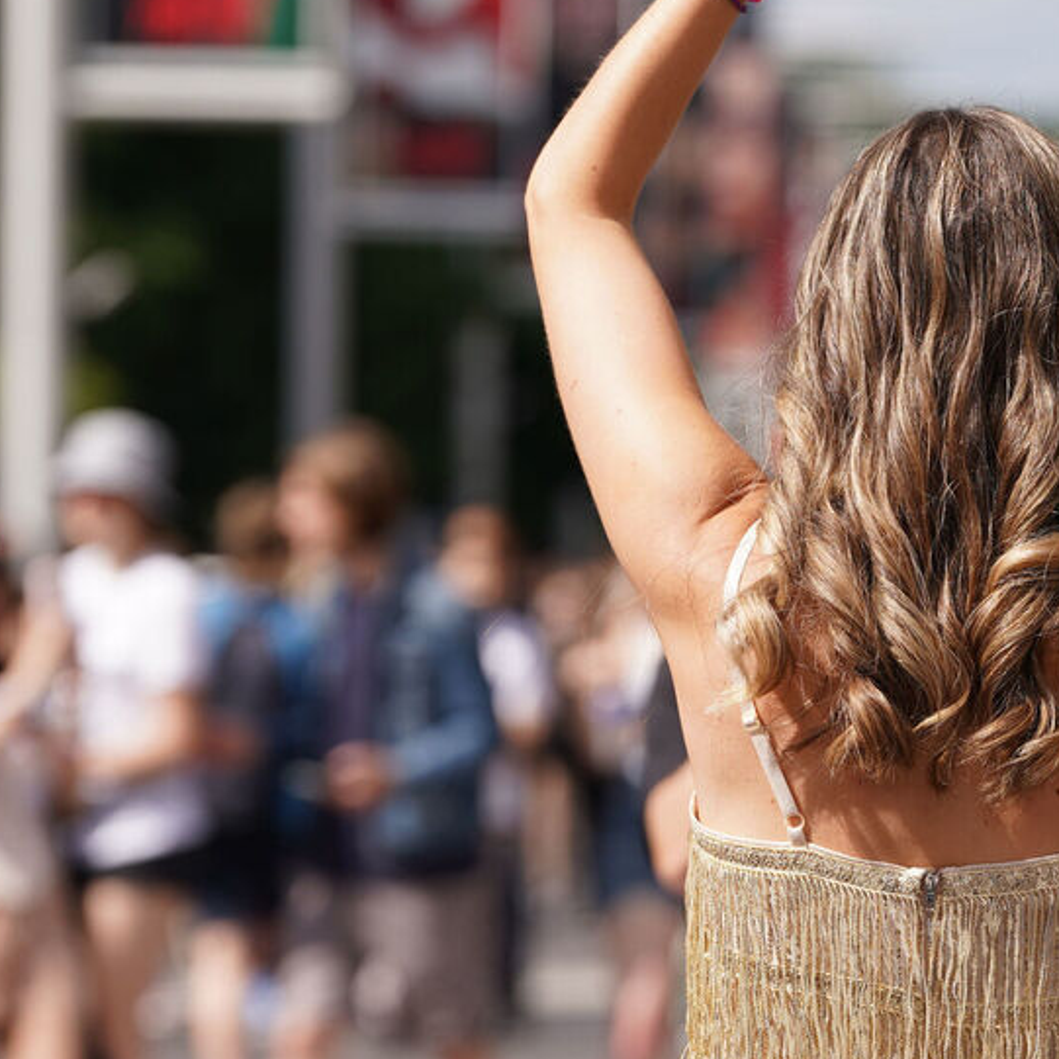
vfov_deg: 6.6
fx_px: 9207
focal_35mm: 266
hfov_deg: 6.6
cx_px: 944
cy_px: 456
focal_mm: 141
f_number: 4
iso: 100
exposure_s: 1/1000
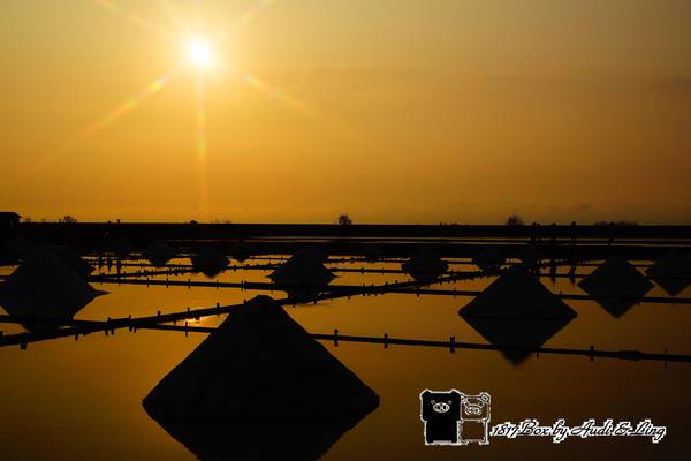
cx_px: 346
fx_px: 864
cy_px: 230
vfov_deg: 29.9
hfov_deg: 43.6
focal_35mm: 45
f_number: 5.6
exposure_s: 1/800
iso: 100
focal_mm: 30
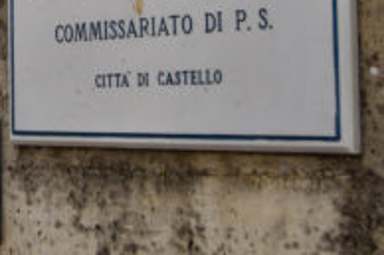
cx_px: -144
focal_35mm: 140
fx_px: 1492
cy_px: -77
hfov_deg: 14.0
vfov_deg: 9.6
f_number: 5.6
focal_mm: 26
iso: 100
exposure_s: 1/200
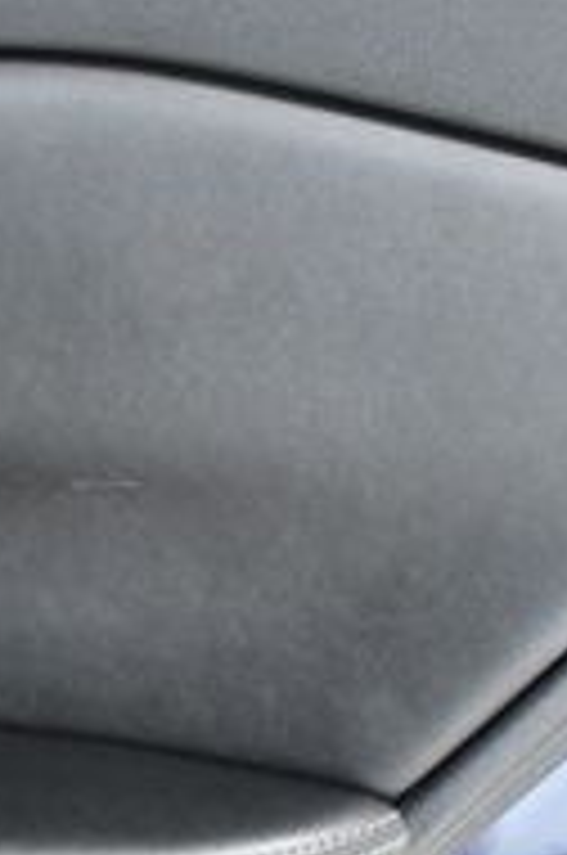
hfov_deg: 8.2
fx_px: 3841
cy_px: 630
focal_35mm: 162
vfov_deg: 12.7
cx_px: -360
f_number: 5
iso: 2500
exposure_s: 1/125
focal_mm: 32
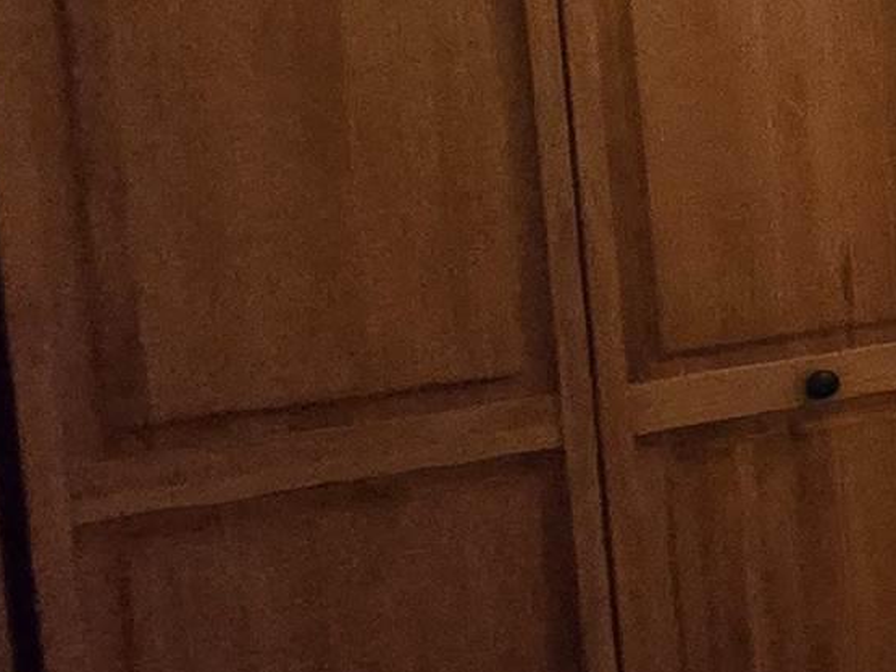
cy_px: 76
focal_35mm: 72
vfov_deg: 20.1
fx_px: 1863
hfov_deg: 14.0
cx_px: 2304
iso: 1000
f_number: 2.2
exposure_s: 1/60
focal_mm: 2.2
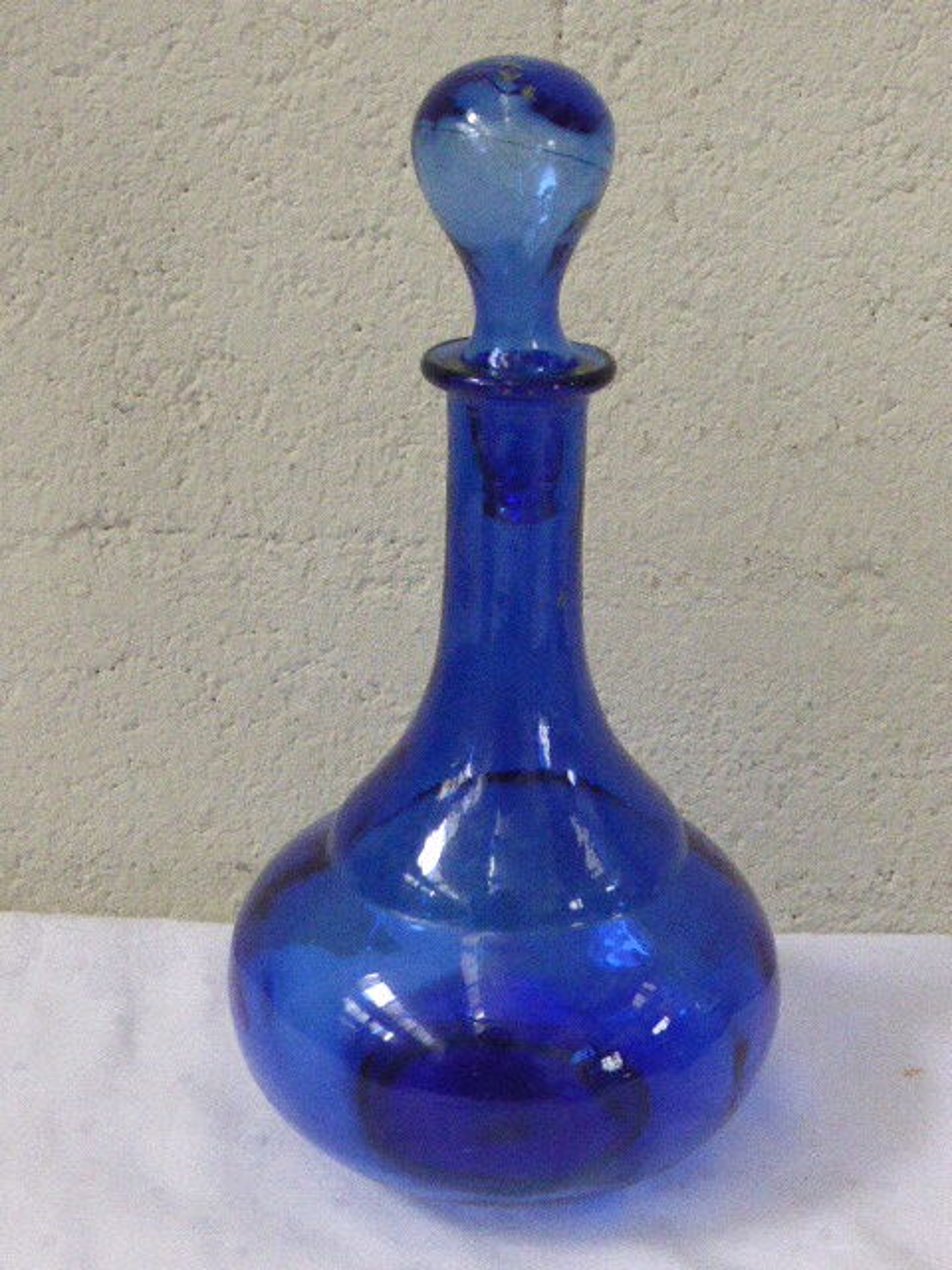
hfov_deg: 25.7
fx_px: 2090
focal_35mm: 57
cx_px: 476
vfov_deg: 33.8
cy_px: 635
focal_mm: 9.7
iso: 1600
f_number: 4.6
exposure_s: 1/125
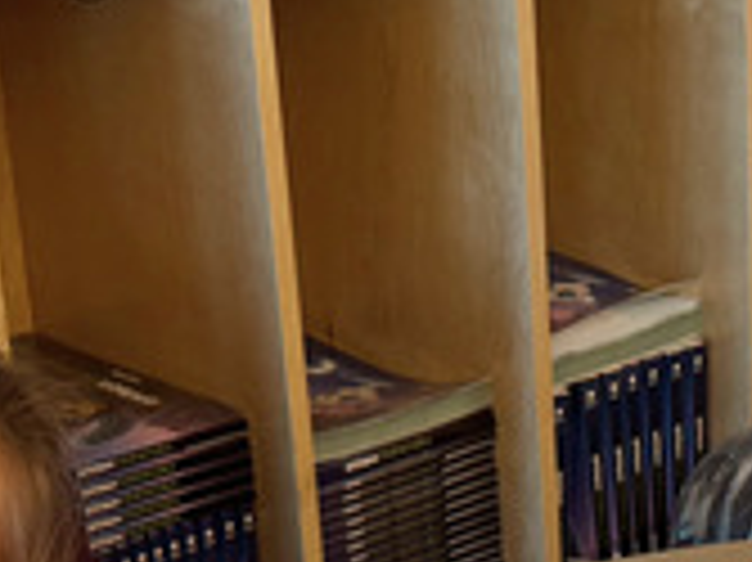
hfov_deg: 12.9
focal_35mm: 147
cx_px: 1063
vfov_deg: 9.8
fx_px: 3191
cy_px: 850
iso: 160
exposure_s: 1/61
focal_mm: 6.76
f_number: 1.78
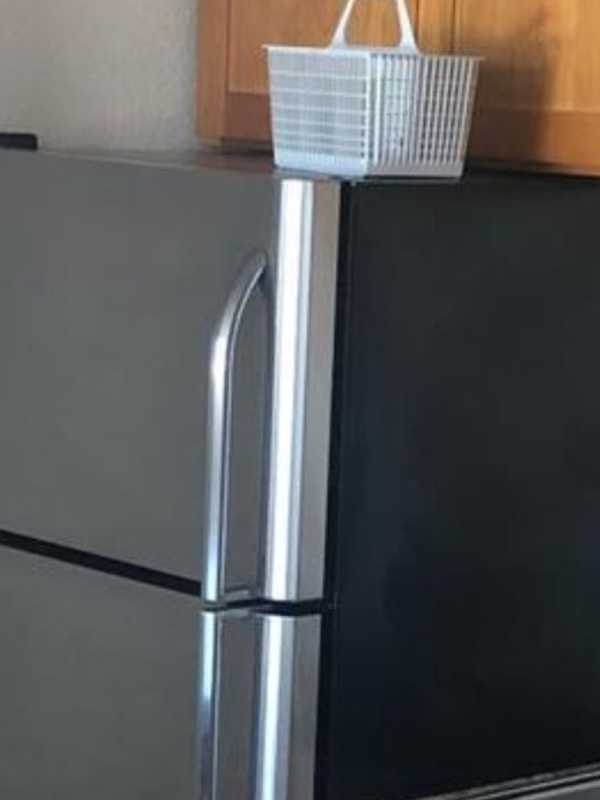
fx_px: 2774
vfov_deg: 16.3
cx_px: 459
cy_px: 623
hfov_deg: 12.3
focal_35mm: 120
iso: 32
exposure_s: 1/30
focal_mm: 3.99
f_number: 1.8
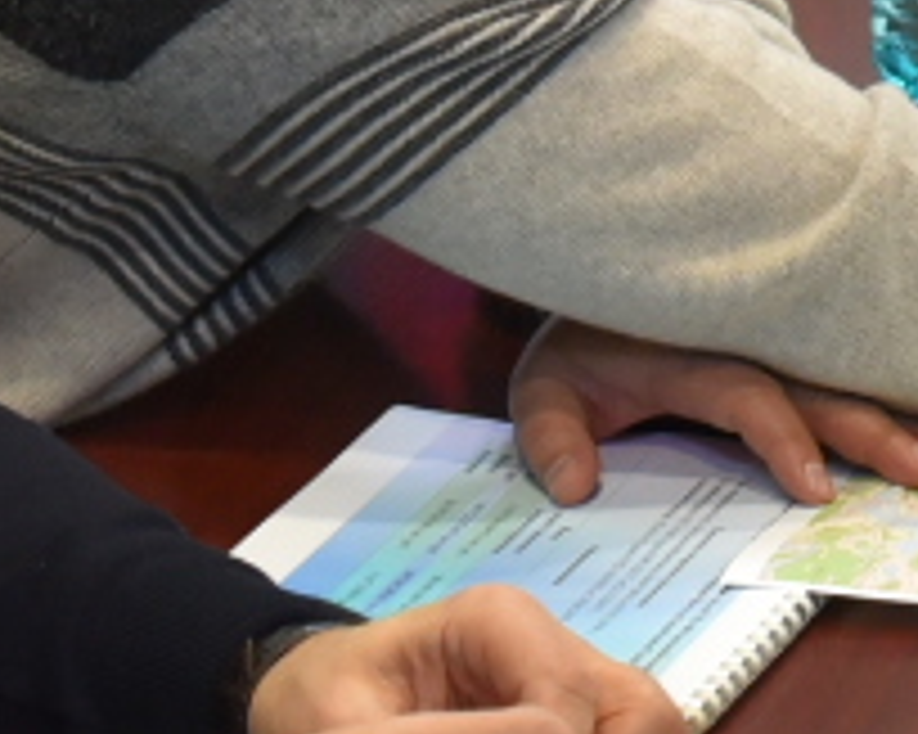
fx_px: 7088
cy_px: -518
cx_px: 1431
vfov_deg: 5.8
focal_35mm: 261
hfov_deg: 7.3
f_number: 3.5
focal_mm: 35
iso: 800
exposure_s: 1/60
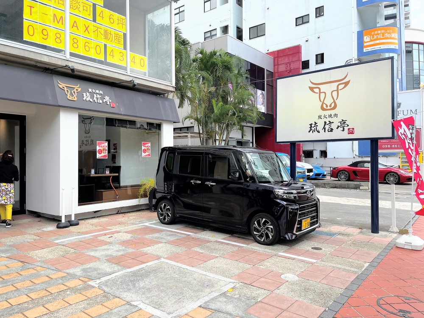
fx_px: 318
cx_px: 212
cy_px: 159
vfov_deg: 53.1
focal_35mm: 26
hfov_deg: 67.3
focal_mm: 5.1
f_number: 1.6
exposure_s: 1/1477
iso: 50
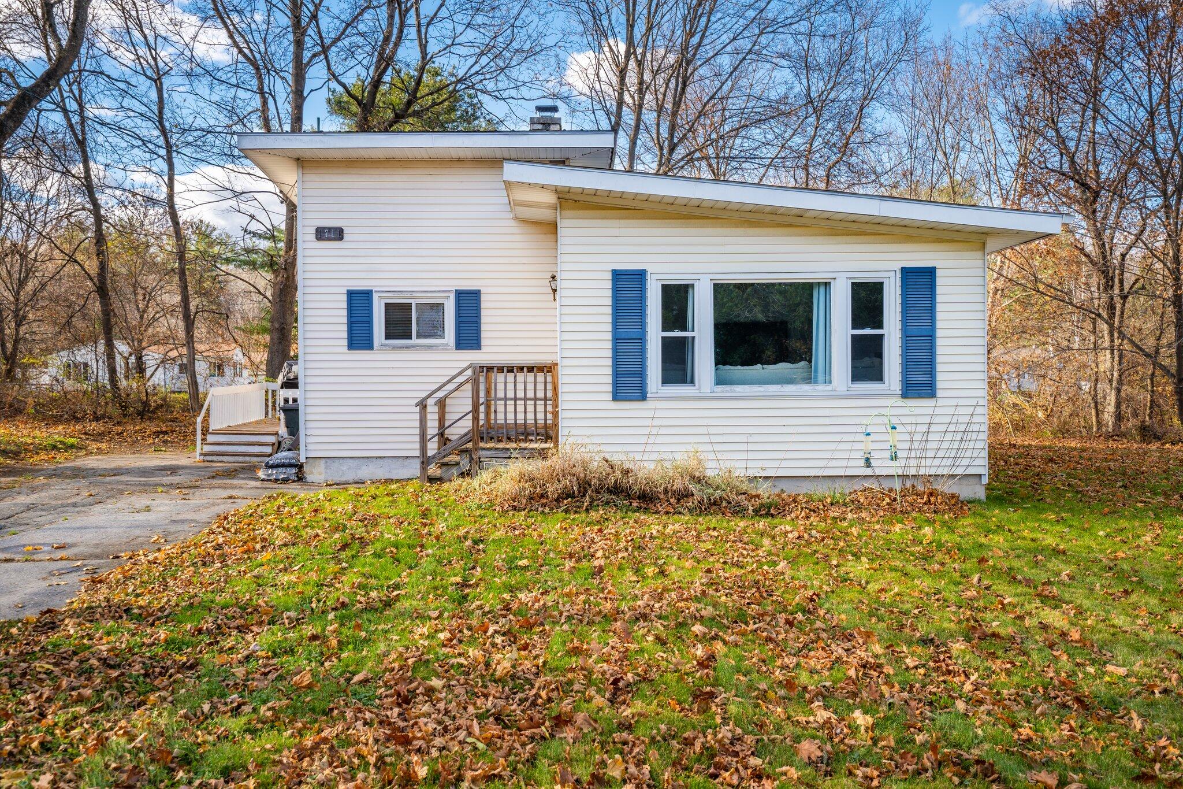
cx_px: 592
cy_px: 394
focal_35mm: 35
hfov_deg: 54.4
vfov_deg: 37.8
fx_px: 1150
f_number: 9
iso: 50
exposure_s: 1/25
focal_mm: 35
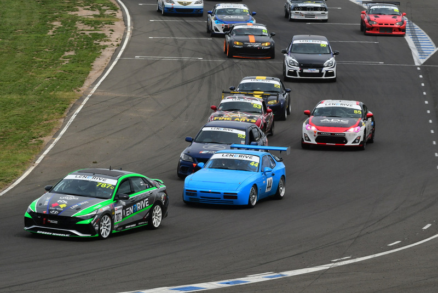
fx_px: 4199
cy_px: 146
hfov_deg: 6.0
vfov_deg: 4.0
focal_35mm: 345
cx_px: 219
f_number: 11
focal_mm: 230
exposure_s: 1/640
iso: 400
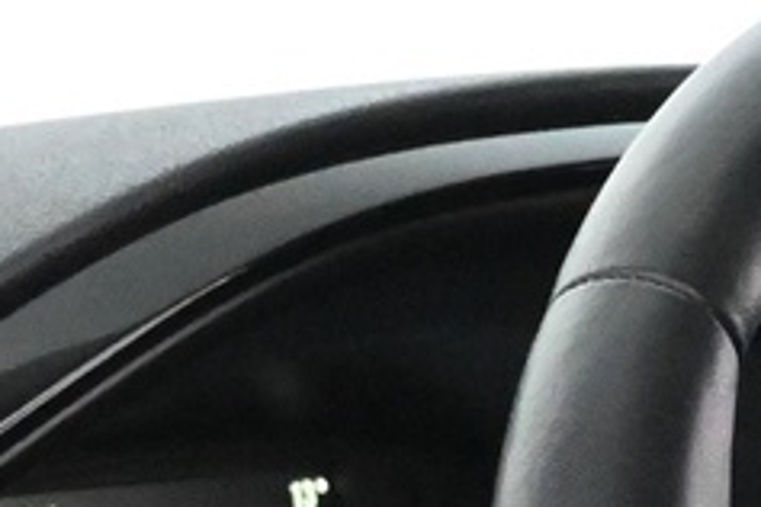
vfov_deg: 3.6
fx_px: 8020
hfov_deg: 5.3
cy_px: 959
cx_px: 1589
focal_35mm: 379
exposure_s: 1/60
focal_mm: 37
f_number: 5.3
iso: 9000
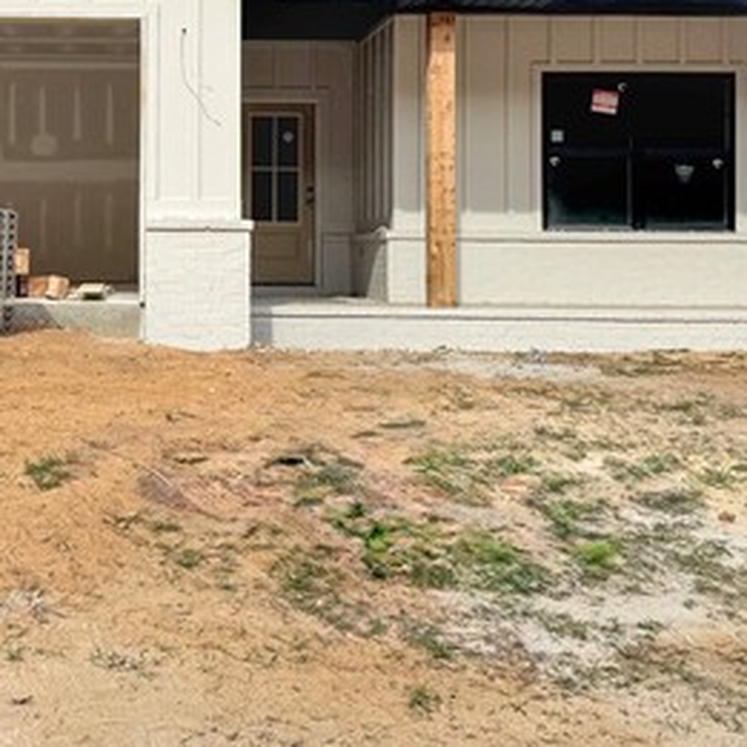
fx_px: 1270
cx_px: 180
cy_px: 86
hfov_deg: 32.1
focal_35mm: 52
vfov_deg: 31.4
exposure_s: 1/4310
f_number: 1.78
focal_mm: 6.76
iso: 80
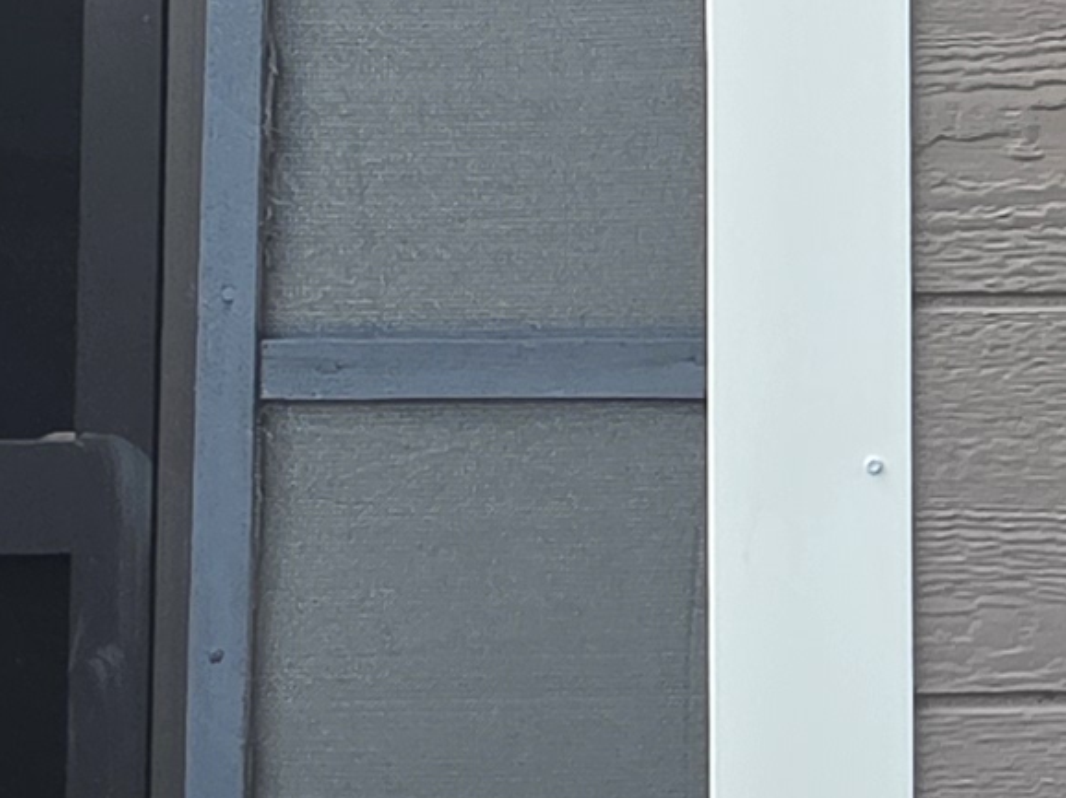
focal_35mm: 90
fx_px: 2770
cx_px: 1398
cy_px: 125
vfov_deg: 16.2
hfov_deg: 19.9
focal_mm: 2.2
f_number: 1.9
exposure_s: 1/2000
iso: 160
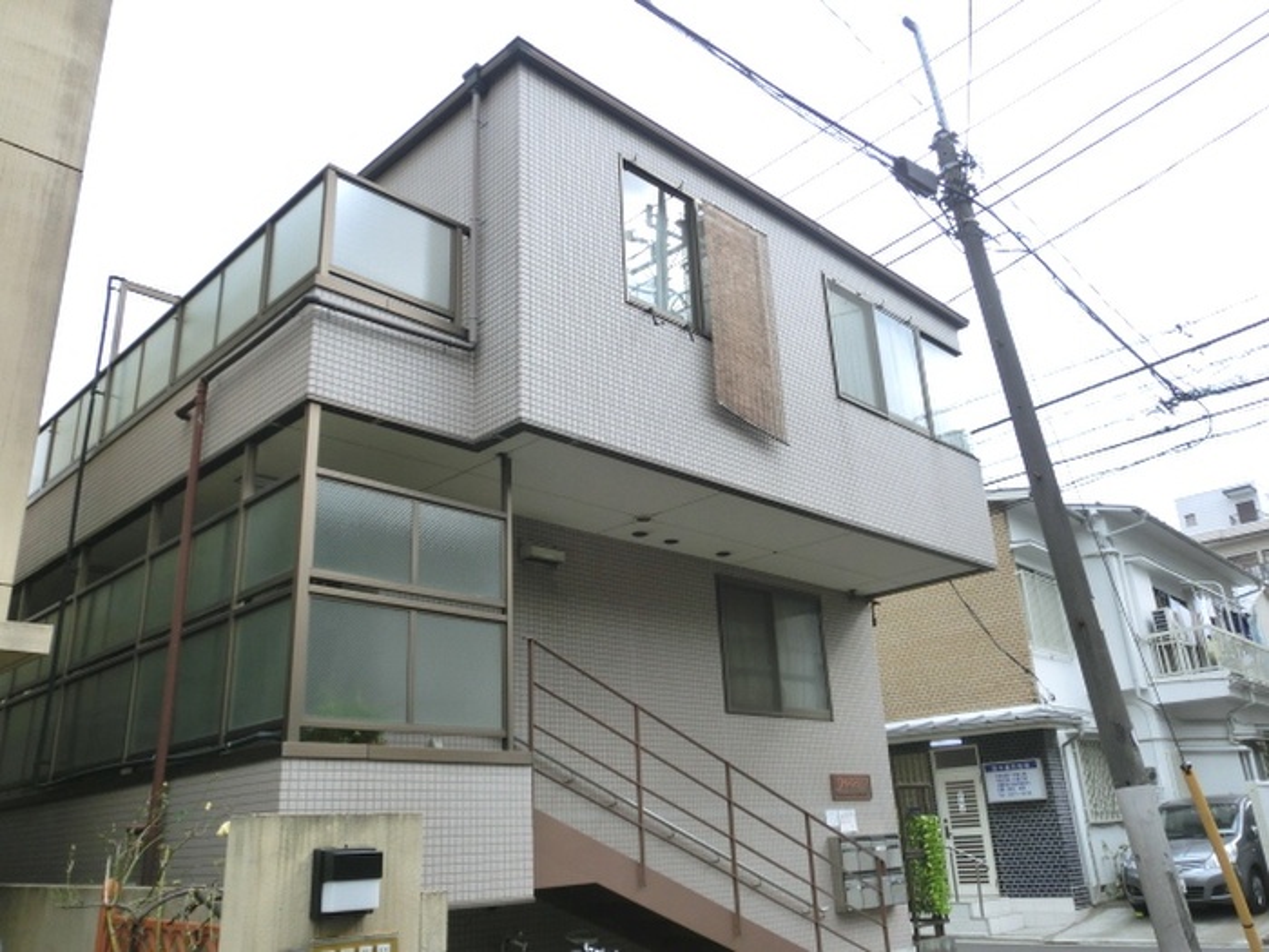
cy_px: 476
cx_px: 634
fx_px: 1026
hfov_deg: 63.4
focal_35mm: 28
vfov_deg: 49.7
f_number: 3
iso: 80
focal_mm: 5
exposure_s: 1/500
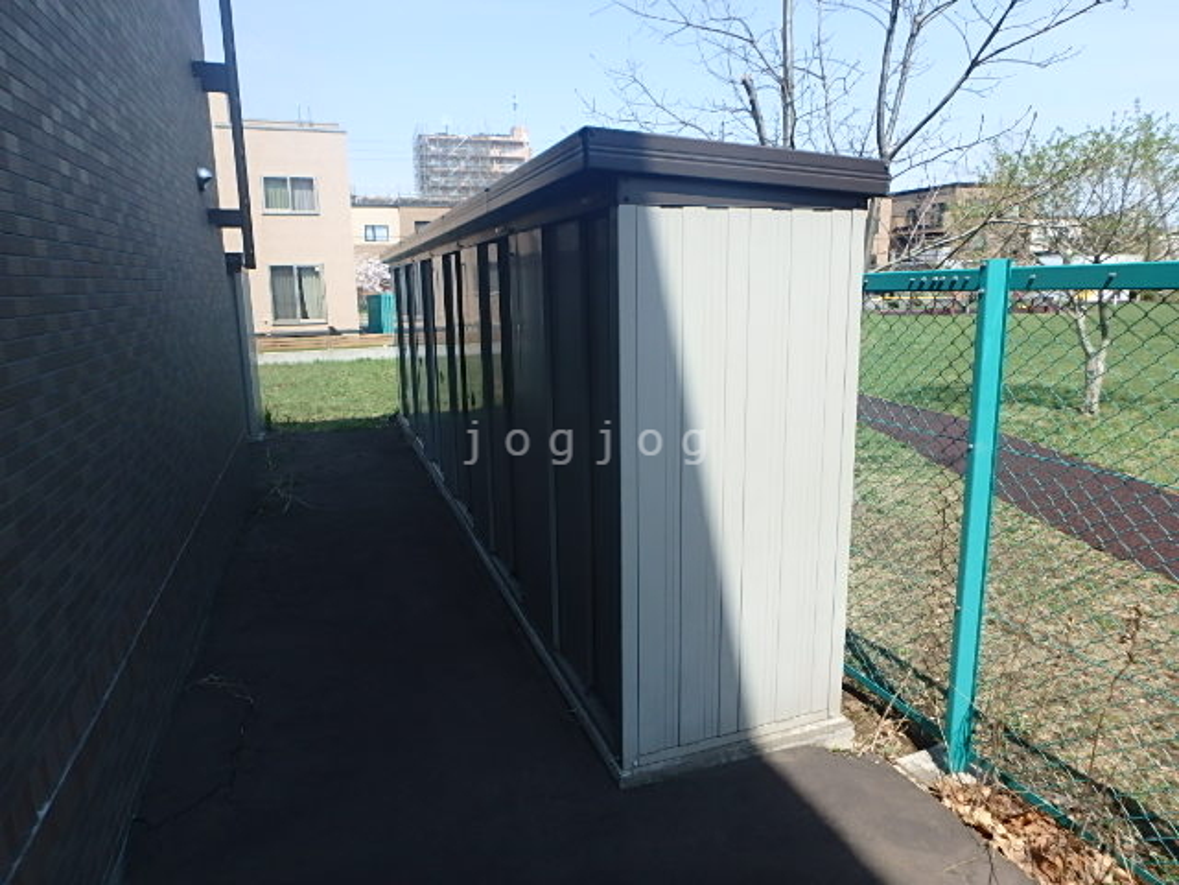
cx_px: 590
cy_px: 442
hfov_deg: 79.0
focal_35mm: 21
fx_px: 715
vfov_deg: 63.4
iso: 125
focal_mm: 3.7
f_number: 3.5
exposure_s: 1/800
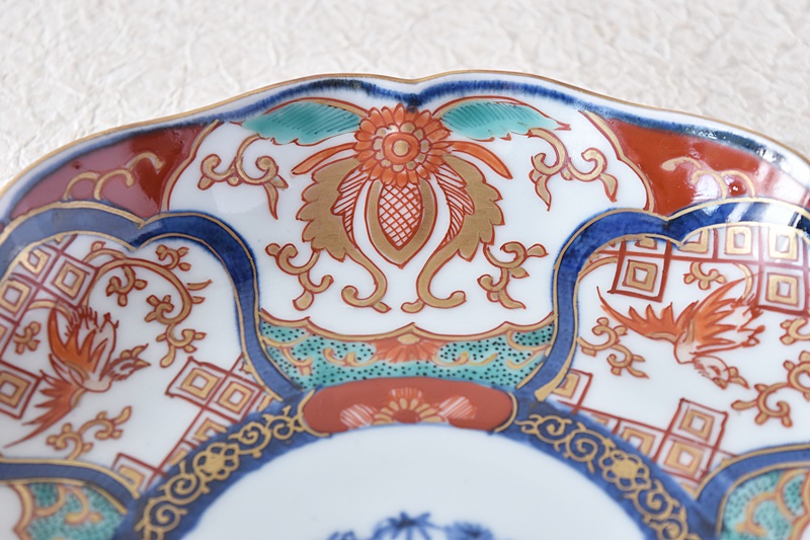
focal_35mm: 78
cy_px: 270
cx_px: 405
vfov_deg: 17.5
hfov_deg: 26.0
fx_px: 1755
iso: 400
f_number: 5.6
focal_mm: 52
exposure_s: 1/6
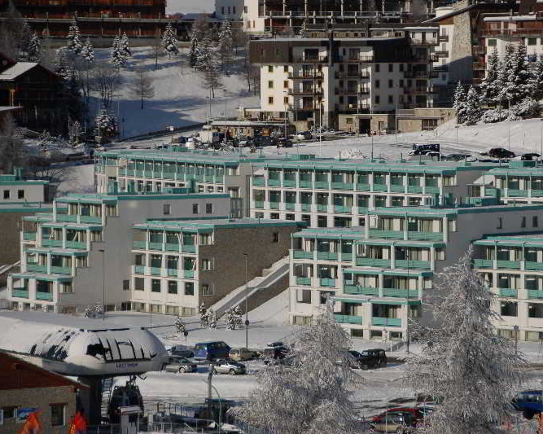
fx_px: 3261
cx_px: 322
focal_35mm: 203
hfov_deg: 9.5
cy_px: 217
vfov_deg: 7.6
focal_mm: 120
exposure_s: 1/1250
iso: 100
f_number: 5.3
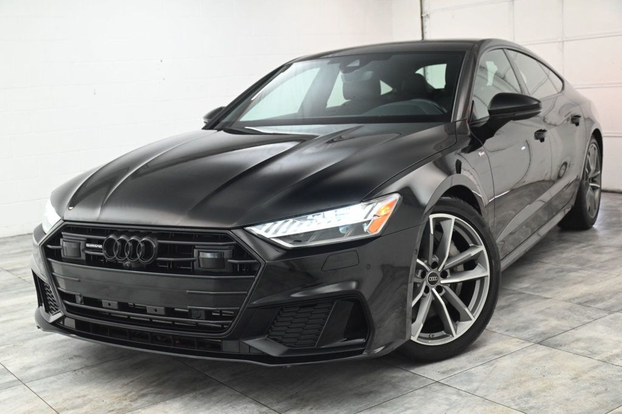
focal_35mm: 44
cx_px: 311
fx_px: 760
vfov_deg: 30.5
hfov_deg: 44.5
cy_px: 207
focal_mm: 44
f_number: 8
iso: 3600
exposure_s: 1/60
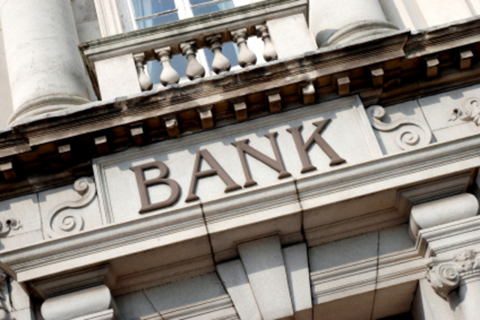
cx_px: 240
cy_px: 160
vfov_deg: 20.6
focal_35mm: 66
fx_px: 880
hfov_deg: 30.5
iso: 100
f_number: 9
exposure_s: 1/160
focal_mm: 44
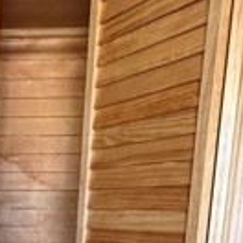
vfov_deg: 26.0
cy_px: 280
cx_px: -99
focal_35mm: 60
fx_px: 477
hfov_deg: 23.9
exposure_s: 1/60
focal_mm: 2.22
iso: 400
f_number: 2.2
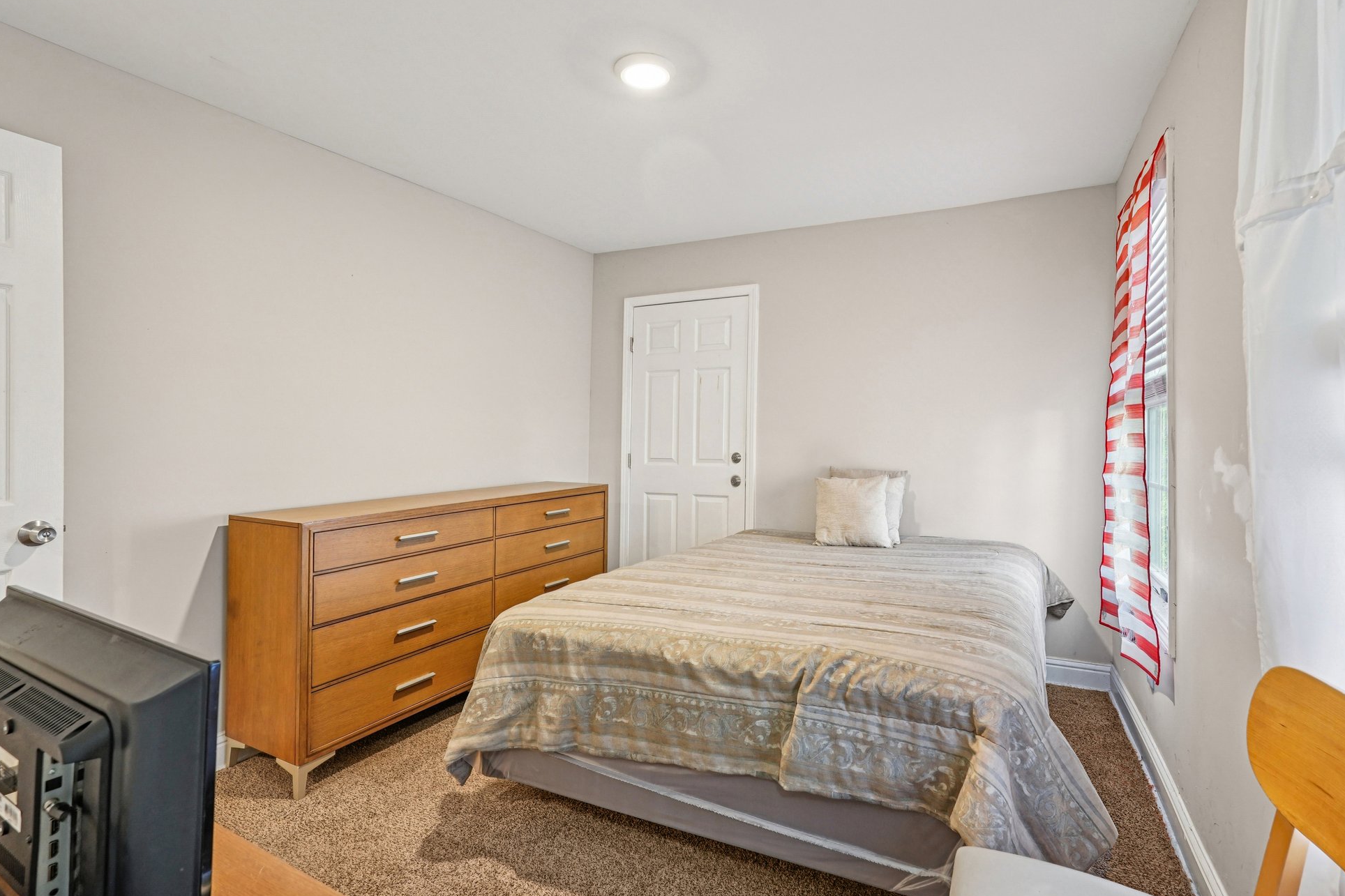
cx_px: 711
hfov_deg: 93.2
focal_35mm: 17
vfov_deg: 70.4
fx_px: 635
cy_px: 432
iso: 800
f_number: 8
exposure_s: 1/6
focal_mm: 16
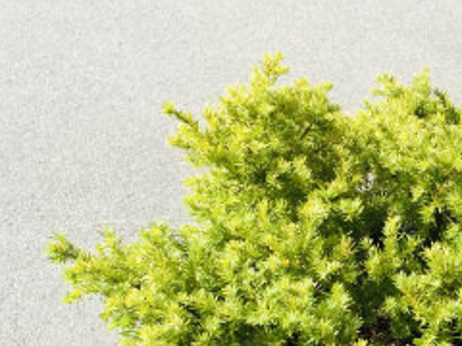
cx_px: 531
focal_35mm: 74
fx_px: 988
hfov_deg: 24.3
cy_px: 374
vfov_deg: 19.1
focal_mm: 4.15
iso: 25
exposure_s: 1/354
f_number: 2.2
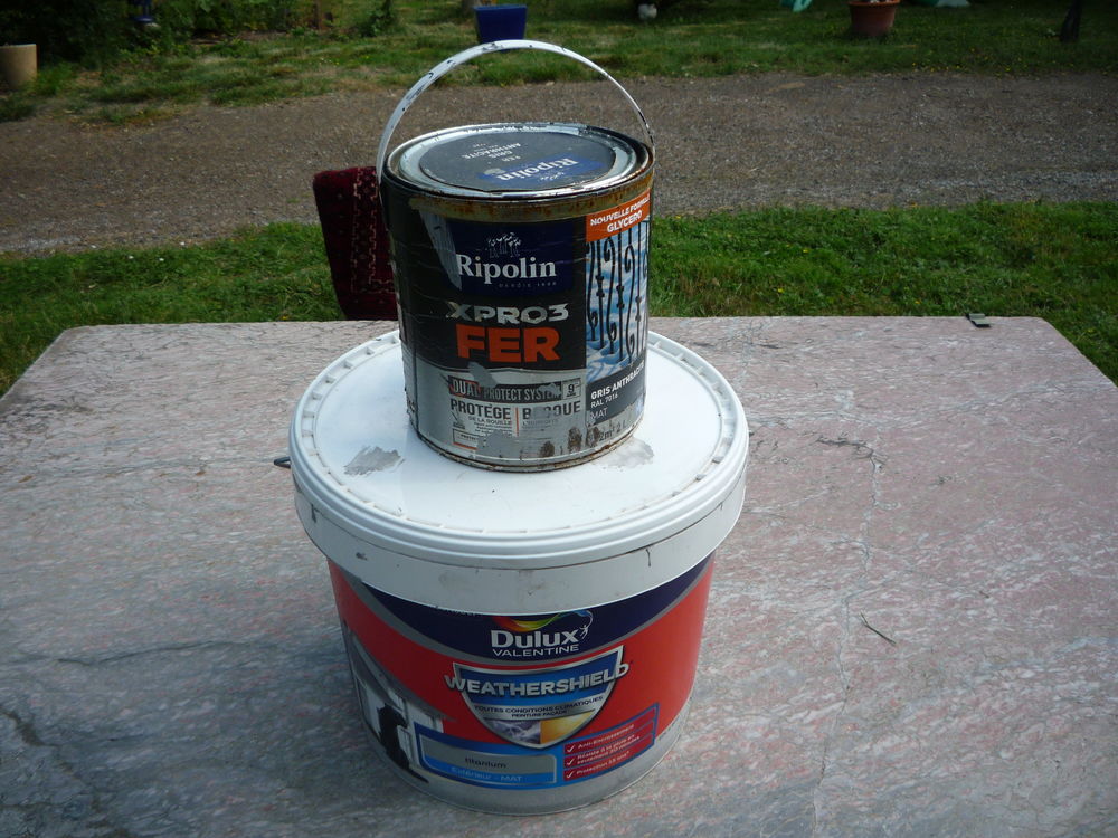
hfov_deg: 60.0
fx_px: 969
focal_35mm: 30
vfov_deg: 46.8
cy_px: 419
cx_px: 559
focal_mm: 5.2
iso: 100
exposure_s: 1/320
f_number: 4
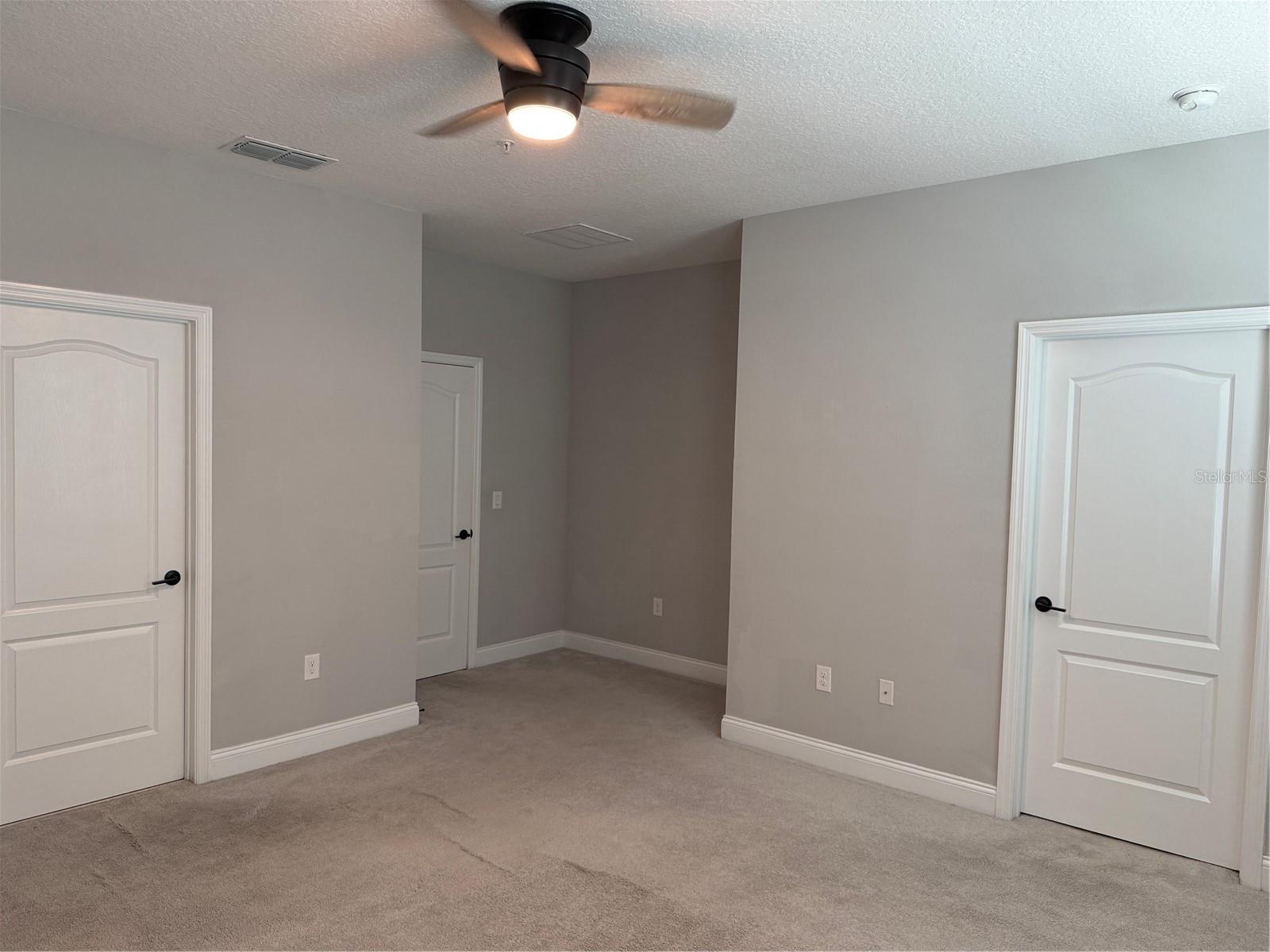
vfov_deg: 56.8
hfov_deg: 71.6
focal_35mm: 24
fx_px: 881
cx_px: 635
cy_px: 476
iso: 200
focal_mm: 6.76
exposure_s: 1/120
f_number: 1.78
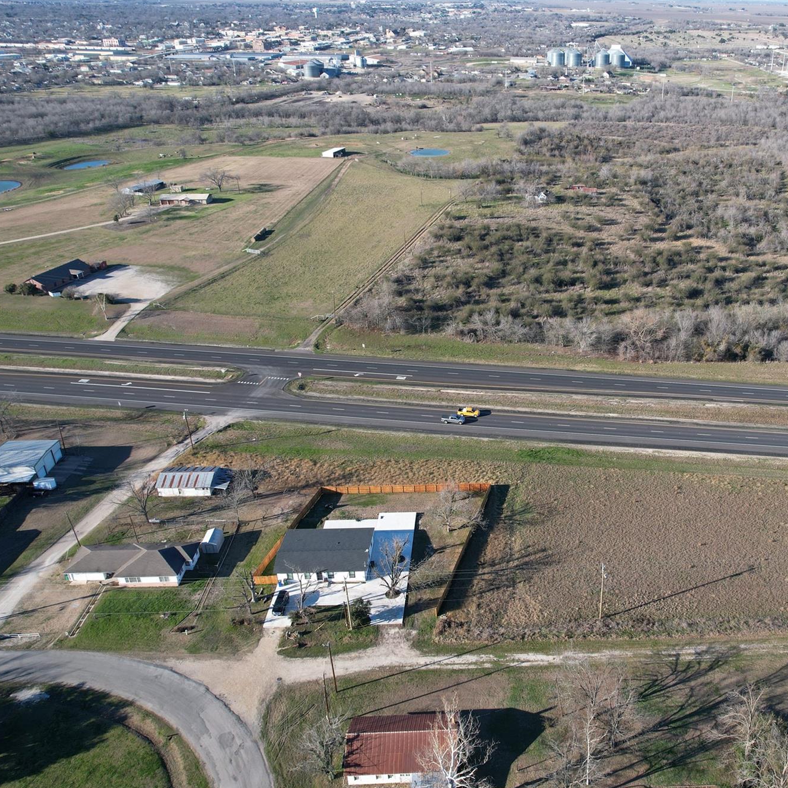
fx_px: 747
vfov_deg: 55.6
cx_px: 538
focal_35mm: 29
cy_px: 386
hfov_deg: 54.3
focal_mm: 8.38
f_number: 2.8
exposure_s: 1/1000
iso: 100
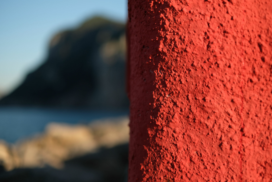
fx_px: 400
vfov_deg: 25.5
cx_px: 136
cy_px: 91
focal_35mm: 53
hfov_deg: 37.5
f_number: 1.4
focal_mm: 35
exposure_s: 1/4000
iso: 100
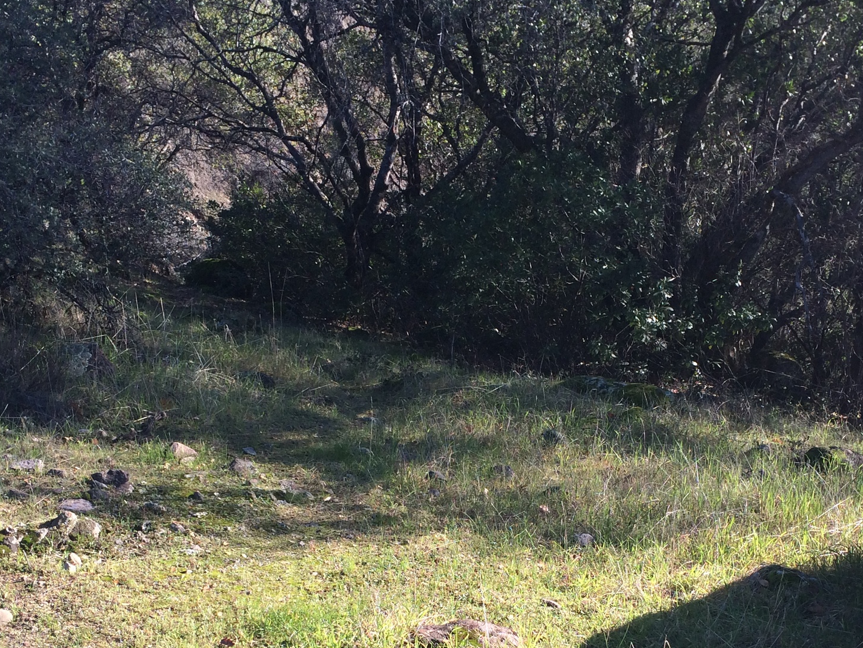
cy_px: 536
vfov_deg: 28.4
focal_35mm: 50
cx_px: 501
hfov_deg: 38.1
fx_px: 1247
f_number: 2.2
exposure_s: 1/612
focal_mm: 4.15
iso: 32
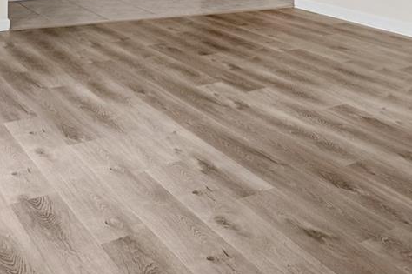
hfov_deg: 36.8
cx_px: 236
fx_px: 617
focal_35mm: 54
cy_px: -122
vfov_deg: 21.5
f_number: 10
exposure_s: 1/15
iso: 320
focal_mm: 16
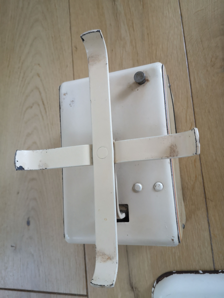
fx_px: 233
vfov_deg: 65.3
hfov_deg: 51.4
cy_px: 149
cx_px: 112
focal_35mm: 27
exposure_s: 1/33.3
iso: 250
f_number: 1.8
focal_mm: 3.95
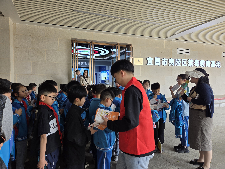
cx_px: 112
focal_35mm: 23
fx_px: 149
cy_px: 84
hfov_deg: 73.9
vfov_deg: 58.9
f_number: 1.8
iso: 32
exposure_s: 1/100
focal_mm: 5.4
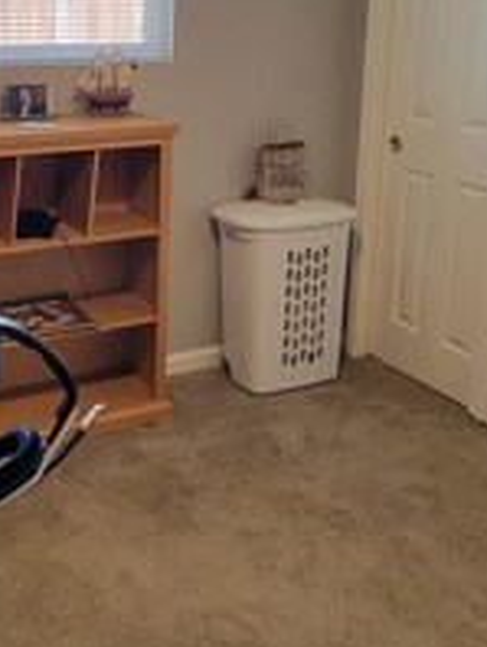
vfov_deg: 43.0
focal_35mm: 42
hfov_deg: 33.7
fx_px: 786
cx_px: 121
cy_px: 144
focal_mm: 2.2
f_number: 2.2
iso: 250
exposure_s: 1/60
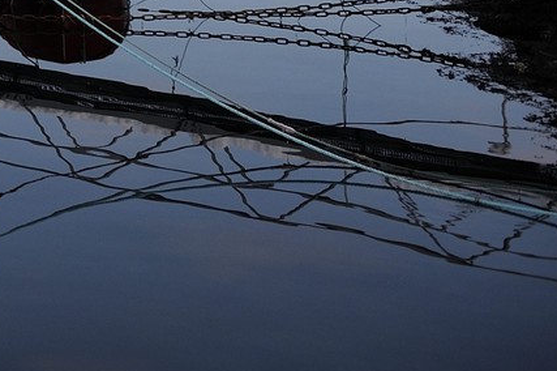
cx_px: -479
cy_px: -304
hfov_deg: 14.7
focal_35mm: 120
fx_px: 1855
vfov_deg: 10.7
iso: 400
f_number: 4
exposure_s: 1/80
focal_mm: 32
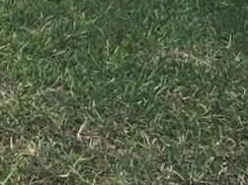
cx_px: -17
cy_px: -246
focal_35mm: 185
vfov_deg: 7.5
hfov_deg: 10.6
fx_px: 1325
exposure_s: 1/40
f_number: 2.2
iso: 32
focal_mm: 4.15
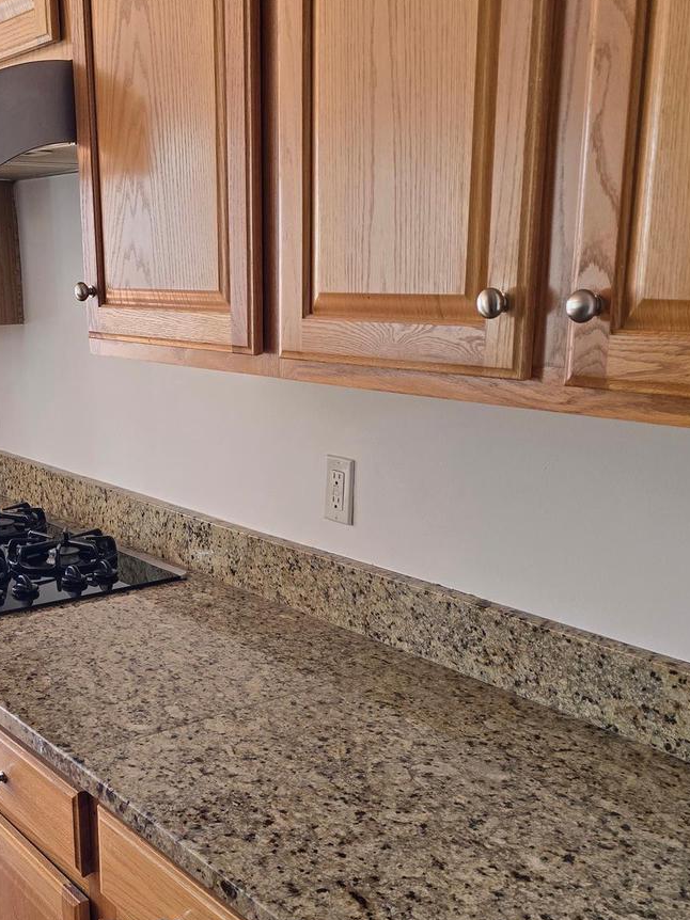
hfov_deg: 34.9
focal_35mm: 41
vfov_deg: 45.3
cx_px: 242
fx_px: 1090
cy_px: 590
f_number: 1.7
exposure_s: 1/180
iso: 125
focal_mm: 6.3
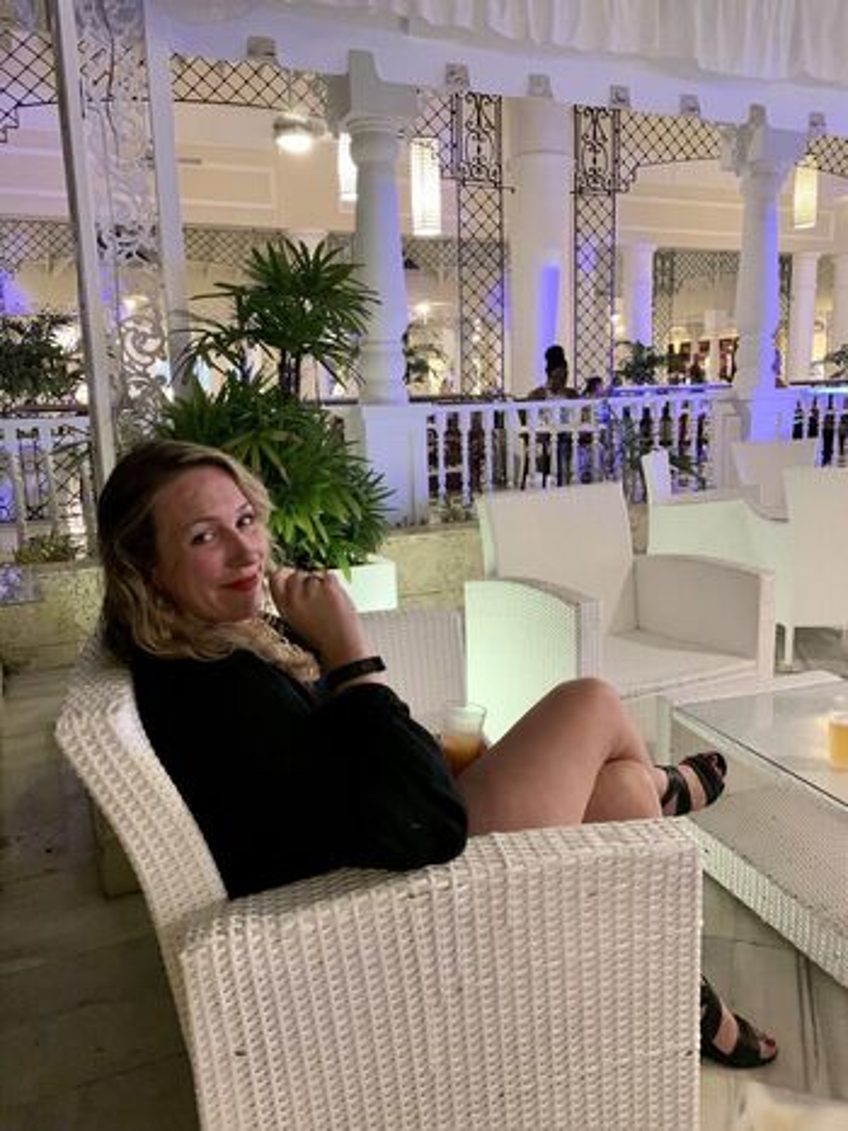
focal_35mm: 26
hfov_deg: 53.0
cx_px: 424
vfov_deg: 67.3
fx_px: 850
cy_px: 566
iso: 800
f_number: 1.8
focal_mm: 4.25
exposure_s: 1/15
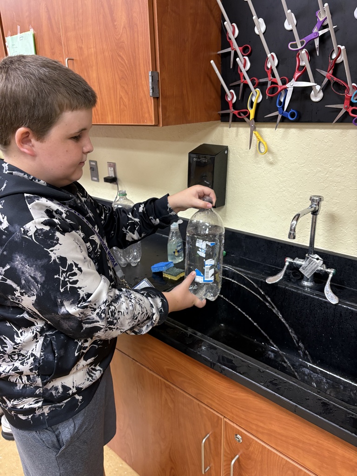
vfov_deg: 67.3
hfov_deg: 53.1
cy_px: 238
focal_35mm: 26
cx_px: 178
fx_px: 358
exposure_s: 1/60
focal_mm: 5.96
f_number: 1.6
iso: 200
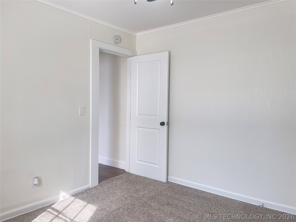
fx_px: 214
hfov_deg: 69.4
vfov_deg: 54.9
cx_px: 148
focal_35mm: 25
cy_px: 111
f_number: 1.6
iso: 40
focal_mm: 5.1
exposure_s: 1/120
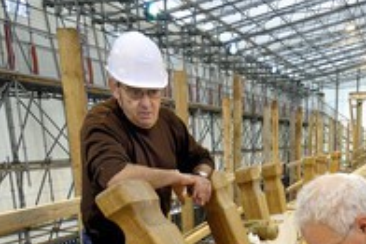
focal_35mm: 45
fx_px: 458
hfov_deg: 41.5
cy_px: 257
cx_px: 298
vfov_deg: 27.7
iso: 100
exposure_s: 1/8
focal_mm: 14
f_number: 5
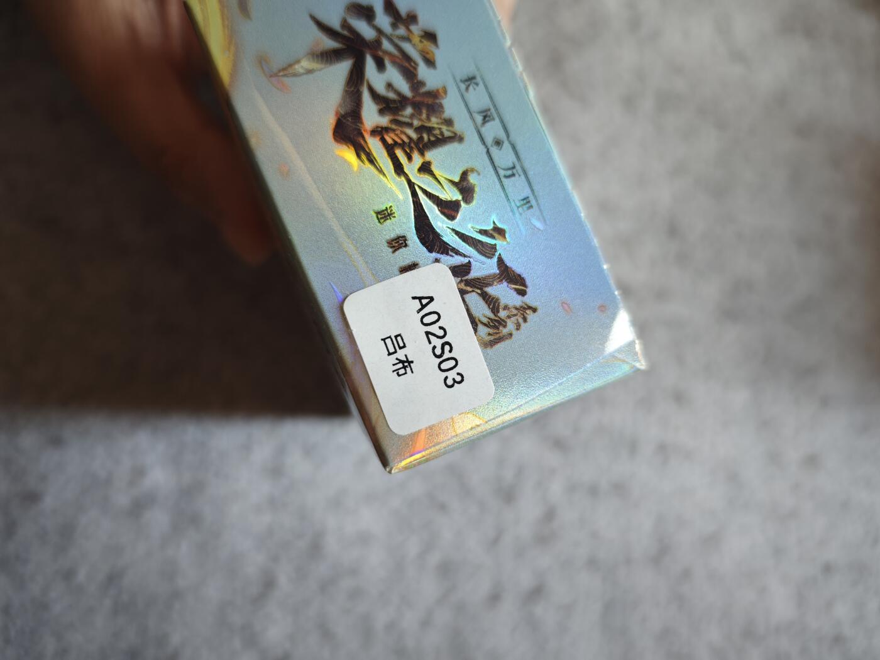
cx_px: 440
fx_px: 585
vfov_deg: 58.9
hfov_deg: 73.9
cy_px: 330
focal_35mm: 23
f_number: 1.6
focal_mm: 6.55
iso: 320
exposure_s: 1/100
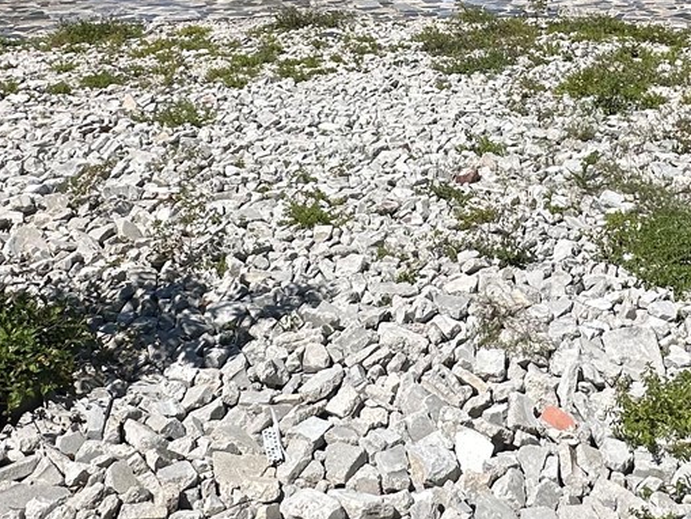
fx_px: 879
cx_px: 464
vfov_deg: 31.1
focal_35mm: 44
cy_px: 35
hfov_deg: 42.3
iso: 50
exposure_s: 1/3610
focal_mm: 2.22
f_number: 2.2
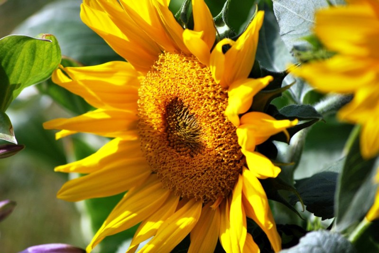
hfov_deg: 6.9
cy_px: 126
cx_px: 190
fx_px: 3161
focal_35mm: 300
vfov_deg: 4.6
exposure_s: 1/640
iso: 200
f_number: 5.6
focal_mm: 200
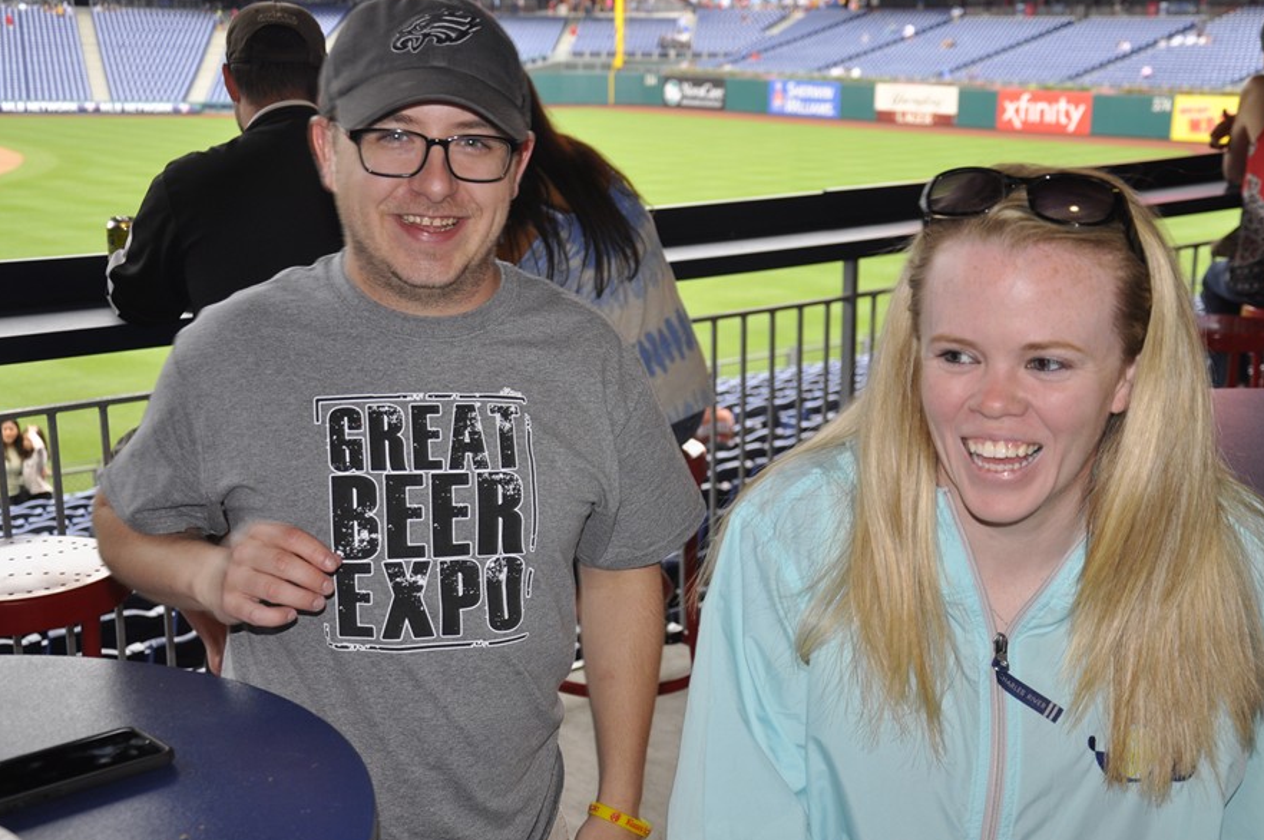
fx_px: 1789
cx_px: 643
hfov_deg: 38.9
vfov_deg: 26.4
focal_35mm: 51
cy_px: 466
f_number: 4.2
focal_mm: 30
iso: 400
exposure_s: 1/60
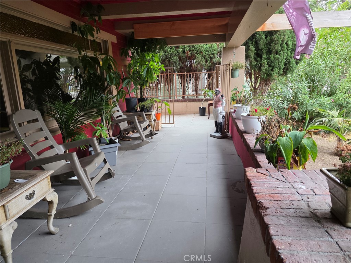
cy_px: 132
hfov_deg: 73.9
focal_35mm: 23
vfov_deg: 58.9
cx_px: 176
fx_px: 233
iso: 160
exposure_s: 1/120
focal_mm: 6.3
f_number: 1.7
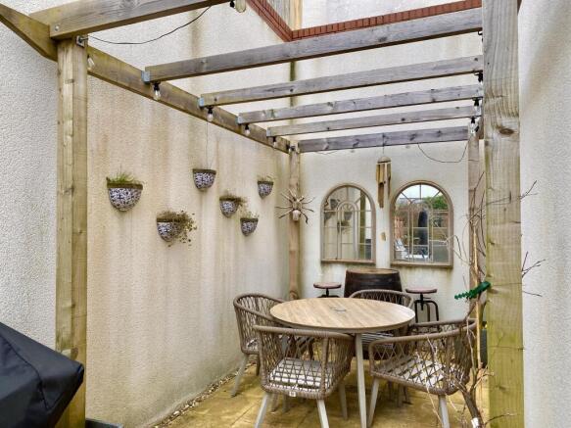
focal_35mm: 26
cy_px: 214
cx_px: 286
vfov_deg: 53.0
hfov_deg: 67.3
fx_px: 429
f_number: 1.8
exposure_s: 1/318
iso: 32
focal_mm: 4.25
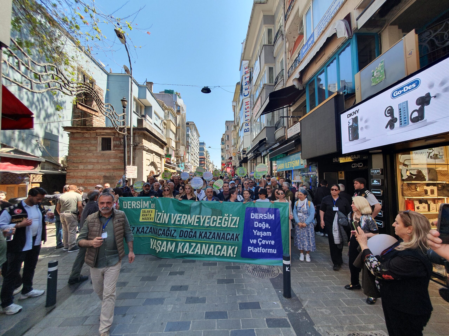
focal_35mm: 13
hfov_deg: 106.2
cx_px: 224
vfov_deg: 89.9
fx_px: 169
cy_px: 168
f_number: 2.2
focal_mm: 1.8
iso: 50
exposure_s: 1/227
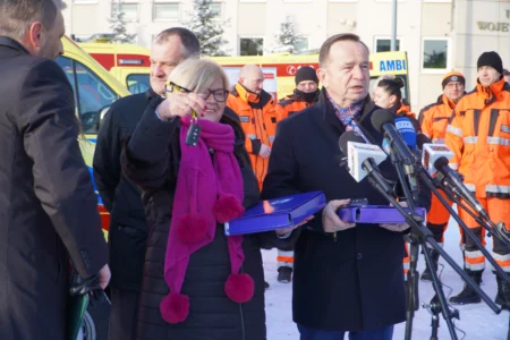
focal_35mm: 52
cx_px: 255
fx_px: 744
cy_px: 170
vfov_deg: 25.8
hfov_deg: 37.9
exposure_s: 1/200
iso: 100
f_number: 4.5
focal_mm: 35
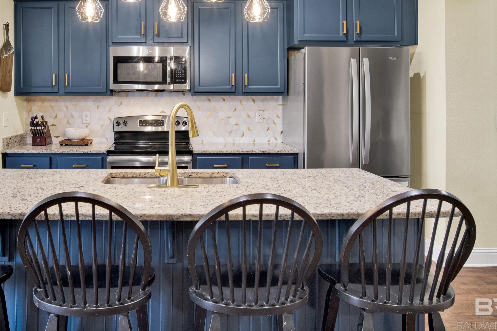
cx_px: 175
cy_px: 98
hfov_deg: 57.7
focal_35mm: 32
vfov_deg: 40.3
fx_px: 442
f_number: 11
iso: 200
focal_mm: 21
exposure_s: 1/2
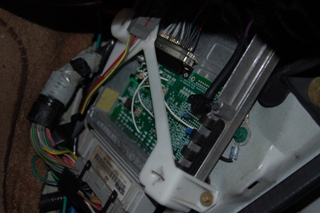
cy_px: 111
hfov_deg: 44.5
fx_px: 391
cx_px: 166
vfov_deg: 30.5
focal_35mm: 44
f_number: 3.3
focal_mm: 28
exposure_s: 1/60
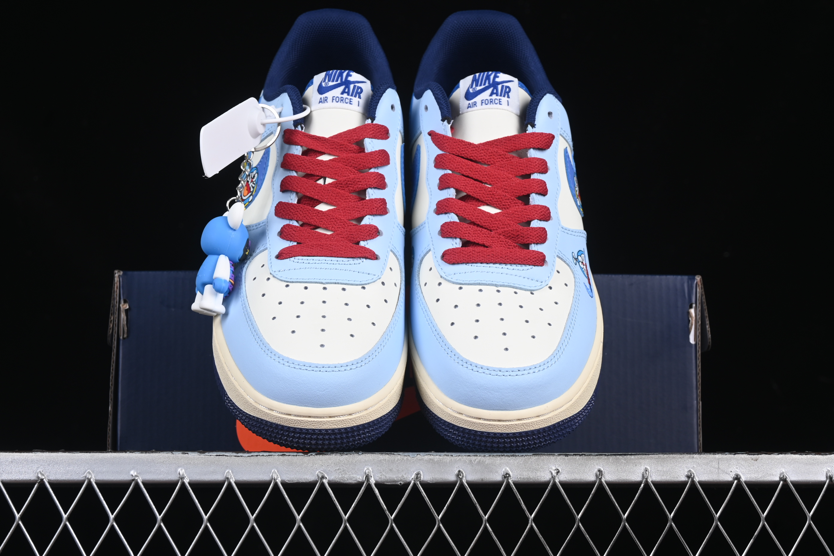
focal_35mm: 75
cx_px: 417
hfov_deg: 27.0
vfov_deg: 18.2
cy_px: 278
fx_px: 1737
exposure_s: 1/80
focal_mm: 50
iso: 160
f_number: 8
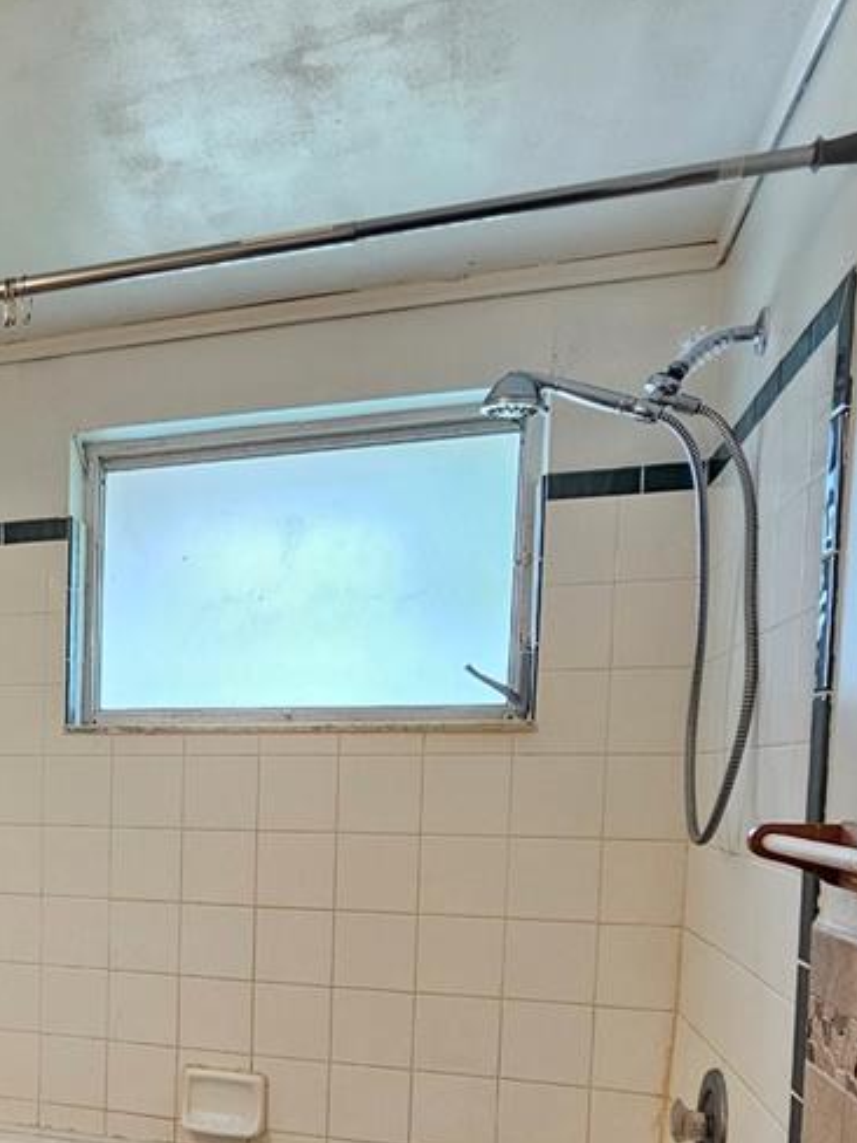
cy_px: 869
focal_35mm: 32
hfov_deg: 38.2
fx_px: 1056
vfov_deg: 54.0
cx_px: -37
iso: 125
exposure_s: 1/60
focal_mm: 2.2
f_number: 2.2
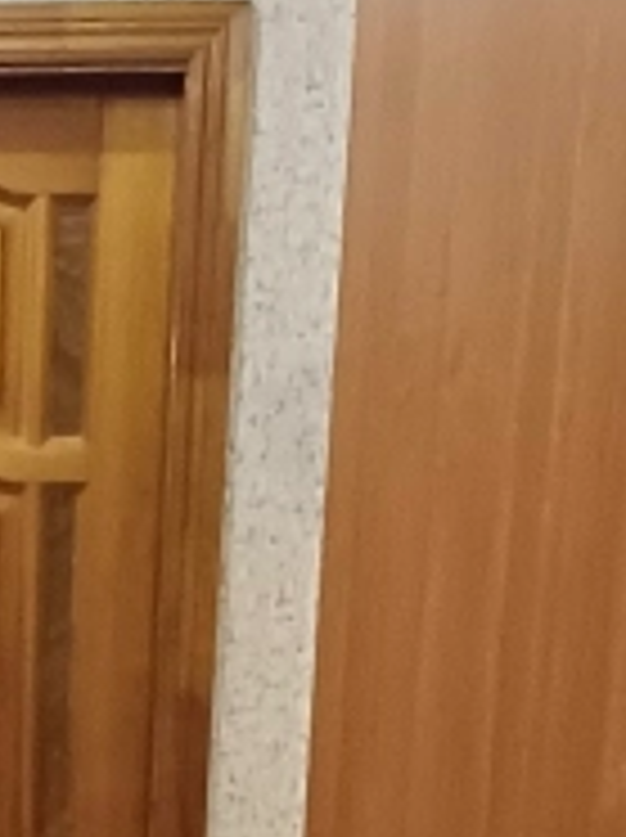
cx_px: -239
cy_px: 1107
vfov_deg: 19.4
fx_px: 2248
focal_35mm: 93
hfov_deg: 15.0
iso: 400
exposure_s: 1/20
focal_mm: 1.64
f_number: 2.2
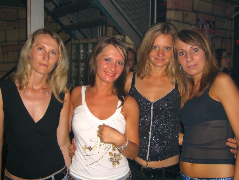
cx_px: 120
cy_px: 90
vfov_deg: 37.7
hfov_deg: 49.0
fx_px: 262
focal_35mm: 38
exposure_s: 1/60
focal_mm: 7.9
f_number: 2.8
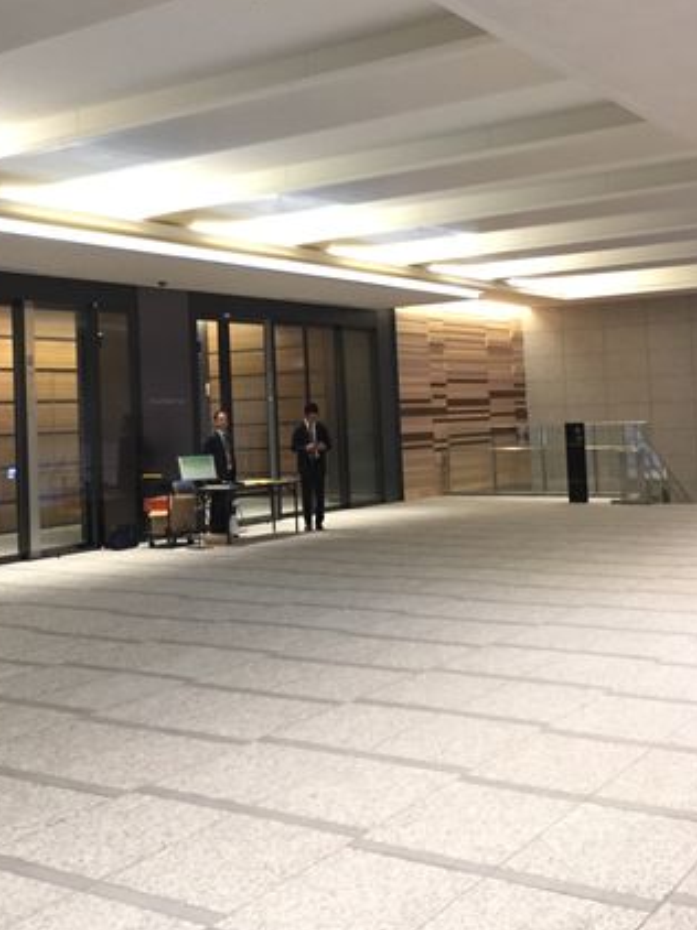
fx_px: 1182
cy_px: 348
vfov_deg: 42.6
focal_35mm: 44
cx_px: 214
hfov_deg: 32.5
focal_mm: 4.15
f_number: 2.2
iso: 200
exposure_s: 1/30
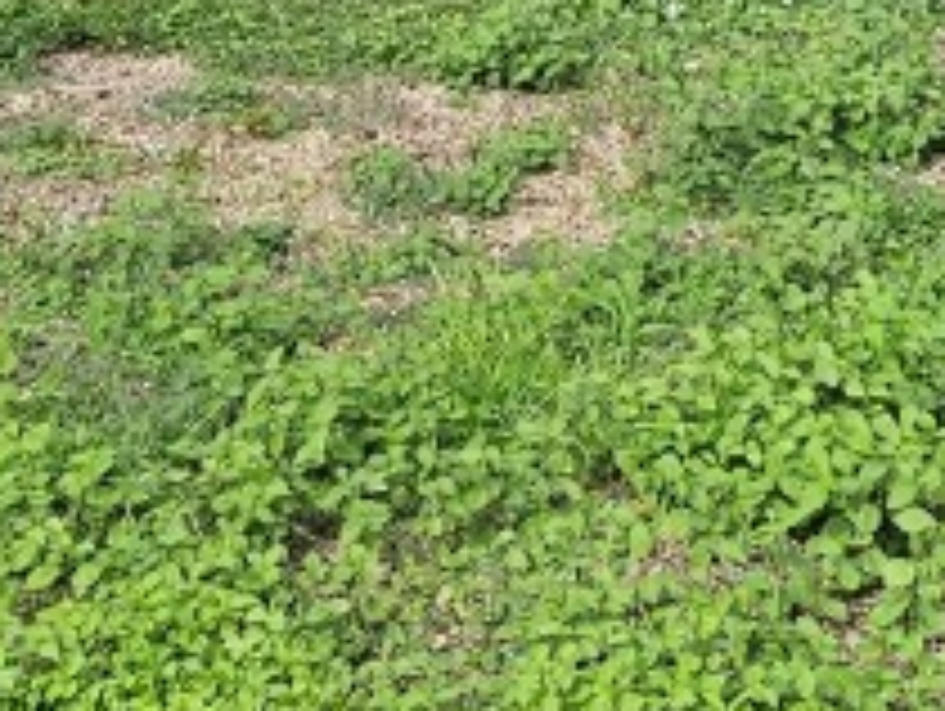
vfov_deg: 11.6
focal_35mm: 112
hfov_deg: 17.5
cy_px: -824
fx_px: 3061
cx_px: 666
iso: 25
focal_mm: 5.4
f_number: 1.8
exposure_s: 1/1686
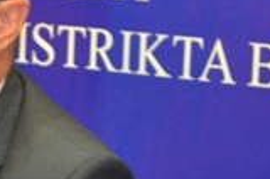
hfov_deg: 6.2
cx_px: -88
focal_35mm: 331
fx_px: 2478
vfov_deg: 4.1
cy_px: 85
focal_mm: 55
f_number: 5.6
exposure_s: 1/60
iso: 2500
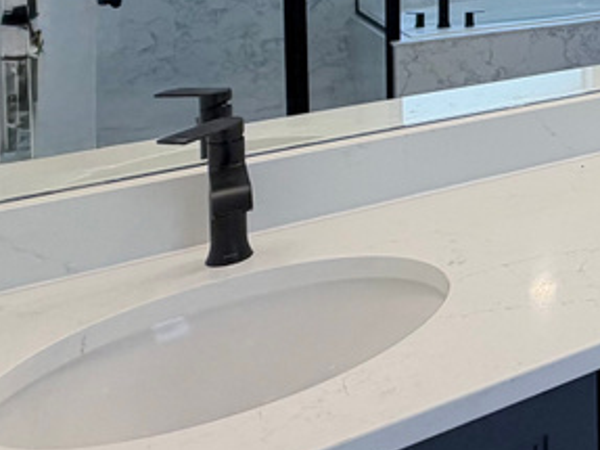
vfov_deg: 25.7
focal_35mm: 50
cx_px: 870
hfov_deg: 27.8
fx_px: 866
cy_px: -107
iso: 50
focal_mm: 2.22
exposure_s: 1/120
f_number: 2.2
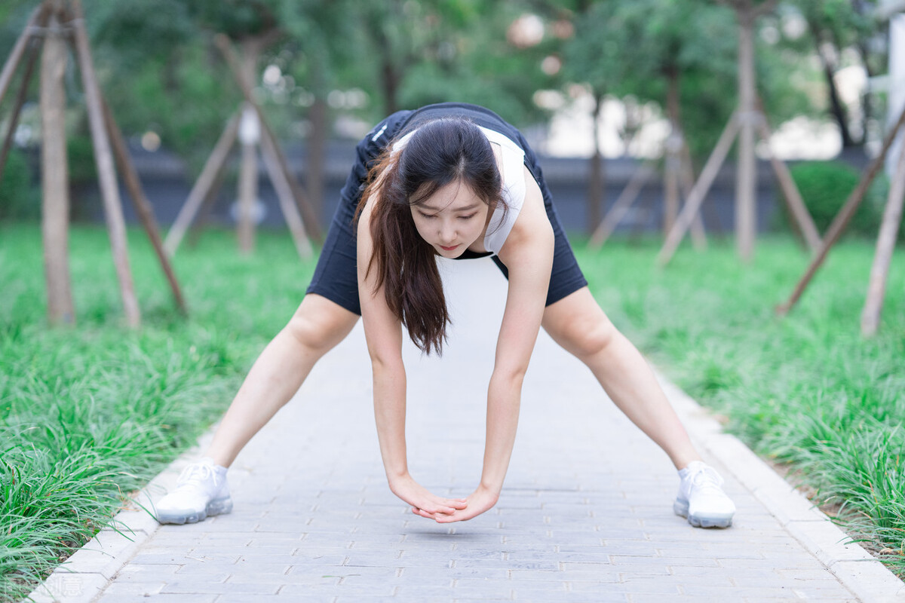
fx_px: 2137
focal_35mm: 85
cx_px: 452
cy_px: 302
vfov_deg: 16.1
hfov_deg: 23.9
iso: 1600
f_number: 2
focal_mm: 85
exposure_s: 1/800
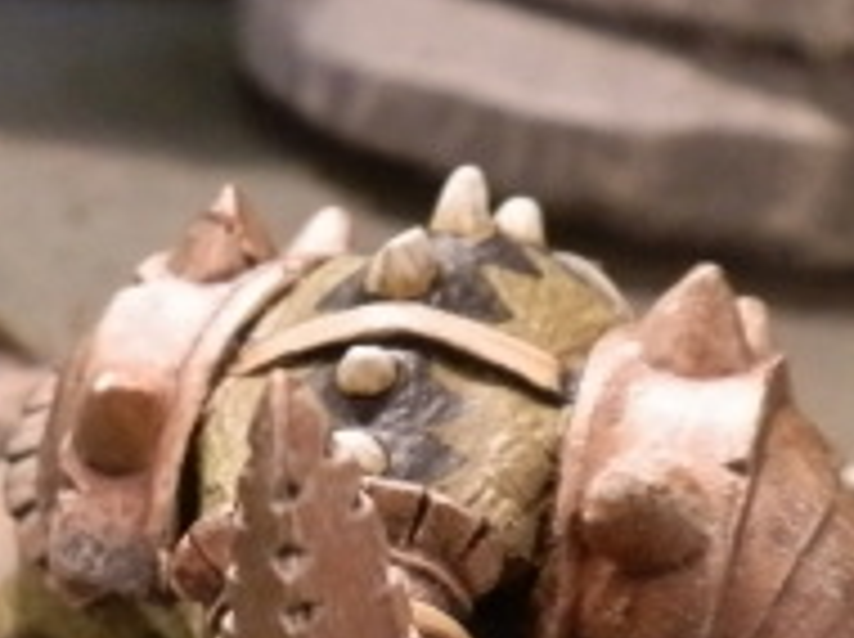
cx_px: -166
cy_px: 611
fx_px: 1947
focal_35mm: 79
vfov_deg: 18.2
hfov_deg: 22.8
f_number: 3.1
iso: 400
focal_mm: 5
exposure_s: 1/80
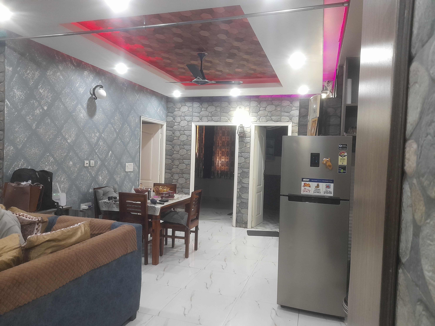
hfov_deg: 69.4
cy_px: 163
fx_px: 314
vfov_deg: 54.9
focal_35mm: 25
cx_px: 218
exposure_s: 1/50
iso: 400
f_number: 2
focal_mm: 4.6
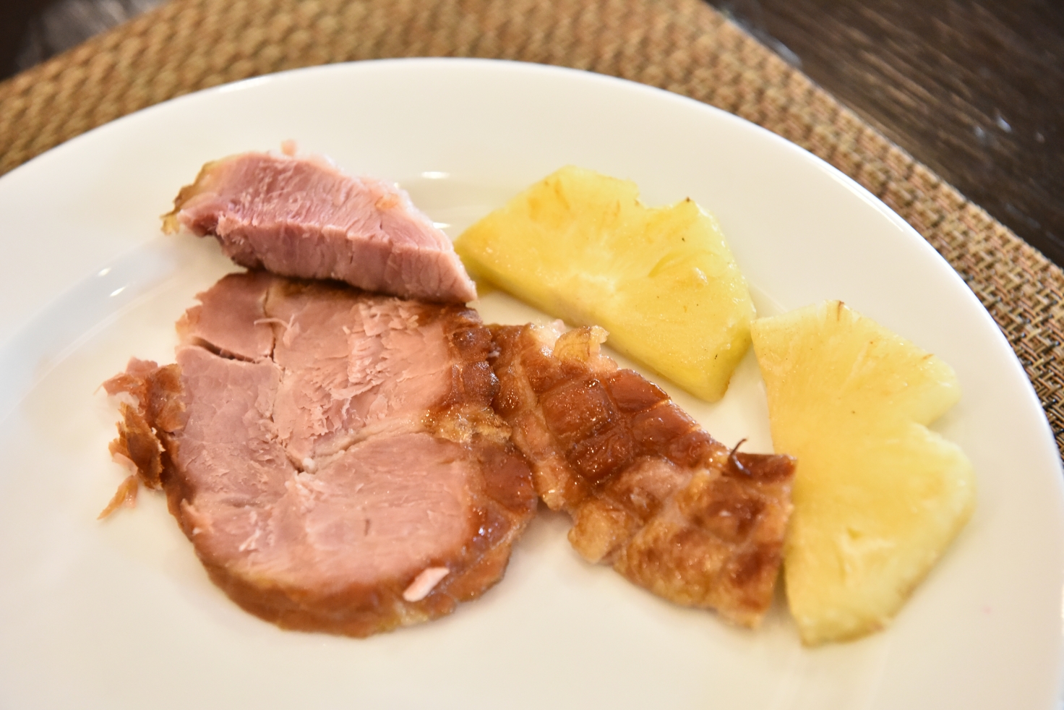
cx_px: 532
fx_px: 2069
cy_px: 355
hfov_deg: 28.8
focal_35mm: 70
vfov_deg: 19.5
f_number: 5.6
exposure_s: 1/40
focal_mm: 70
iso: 6400
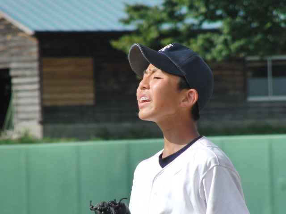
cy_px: 107
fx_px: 3891
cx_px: 143
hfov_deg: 4.2
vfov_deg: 3.2
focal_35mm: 471
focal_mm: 83.3
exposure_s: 1/800
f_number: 4.4
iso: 100
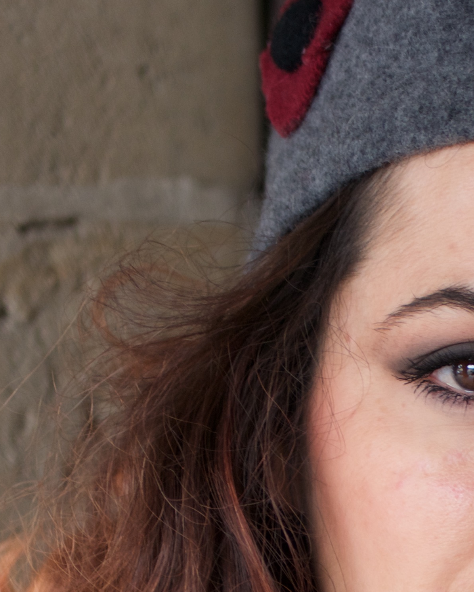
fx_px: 2630
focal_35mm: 150
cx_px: 513
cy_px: 715
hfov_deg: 10.2
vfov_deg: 12.5
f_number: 1.7
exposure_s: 1/100
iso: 200
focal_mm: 25
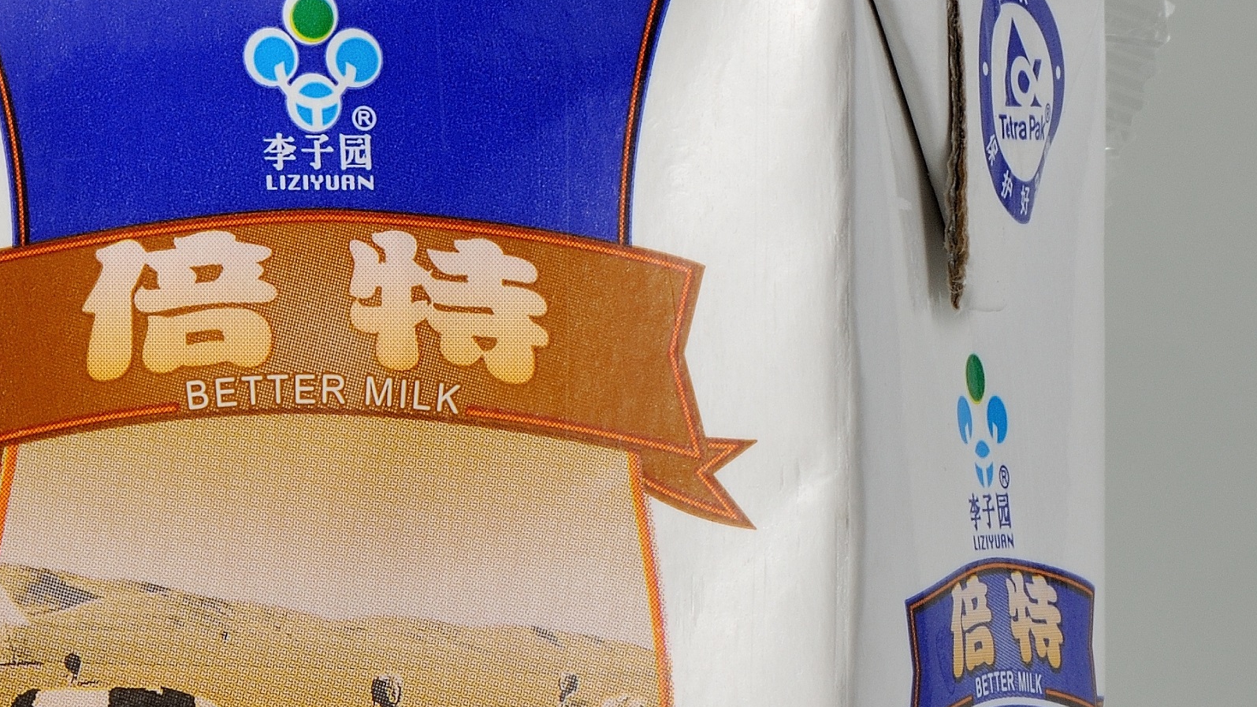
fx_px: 8632
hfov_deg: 8.3
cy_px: 779
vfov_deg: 4.7
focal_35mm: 259
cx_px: 474
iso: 200
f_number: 22
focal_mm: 105
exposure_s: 1/160
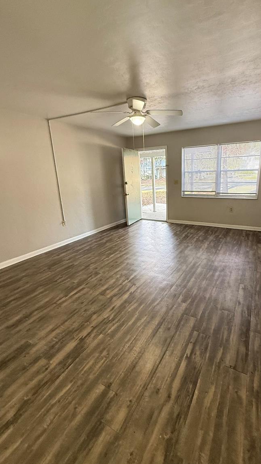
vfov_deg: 99.4
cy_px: 226
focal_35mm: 16
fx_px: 197
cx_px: 156
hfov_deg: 66.4
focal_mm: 2.22
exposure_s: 1/120
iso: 400
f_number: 2.2
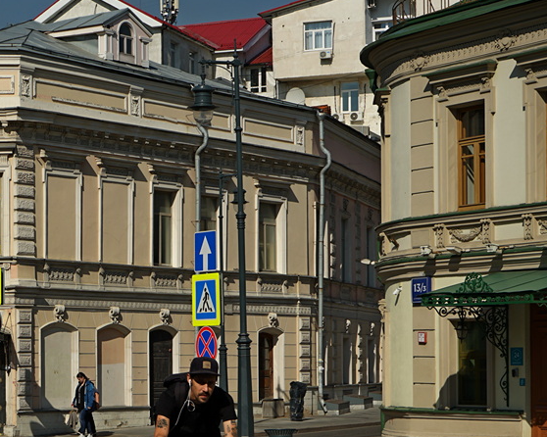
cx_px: -3
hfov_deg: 18.5
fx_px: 1635
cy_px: 341
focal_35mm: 101
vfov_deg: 15.2
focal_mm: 50
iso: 100
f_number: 9
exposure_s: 1/400
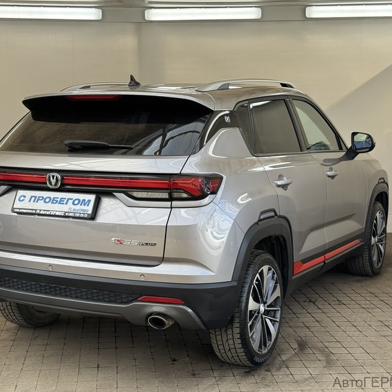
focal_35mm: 57
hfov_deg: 30.0
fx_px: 730
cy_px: 196
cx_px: 163
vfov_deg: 30.0
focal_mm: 6.76
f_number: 1.78
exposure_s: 1/522
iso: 64
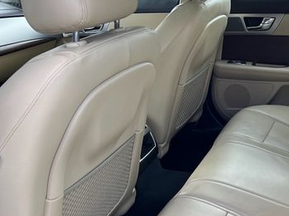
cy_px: 131
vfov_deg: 30.2
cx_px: 238
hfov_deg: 38.0
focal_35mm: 48
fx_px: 401
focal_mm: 5.7
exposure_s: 1/347
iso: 50
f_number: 1.5
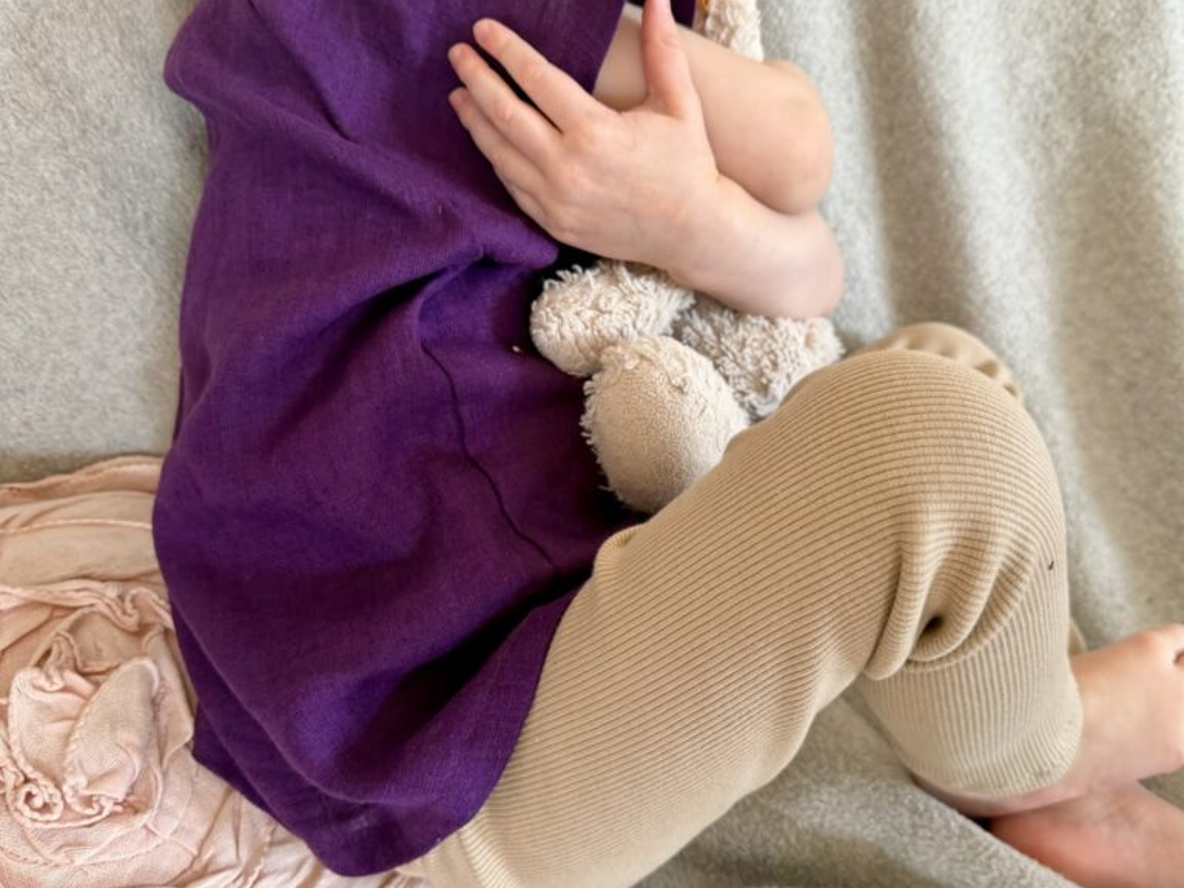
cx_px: 654
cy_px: 435
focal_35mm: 32
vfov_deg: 44.2
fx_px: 1095
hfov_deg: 56.7
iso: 160
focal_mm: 6.76
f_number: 1.78
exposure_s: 1/121
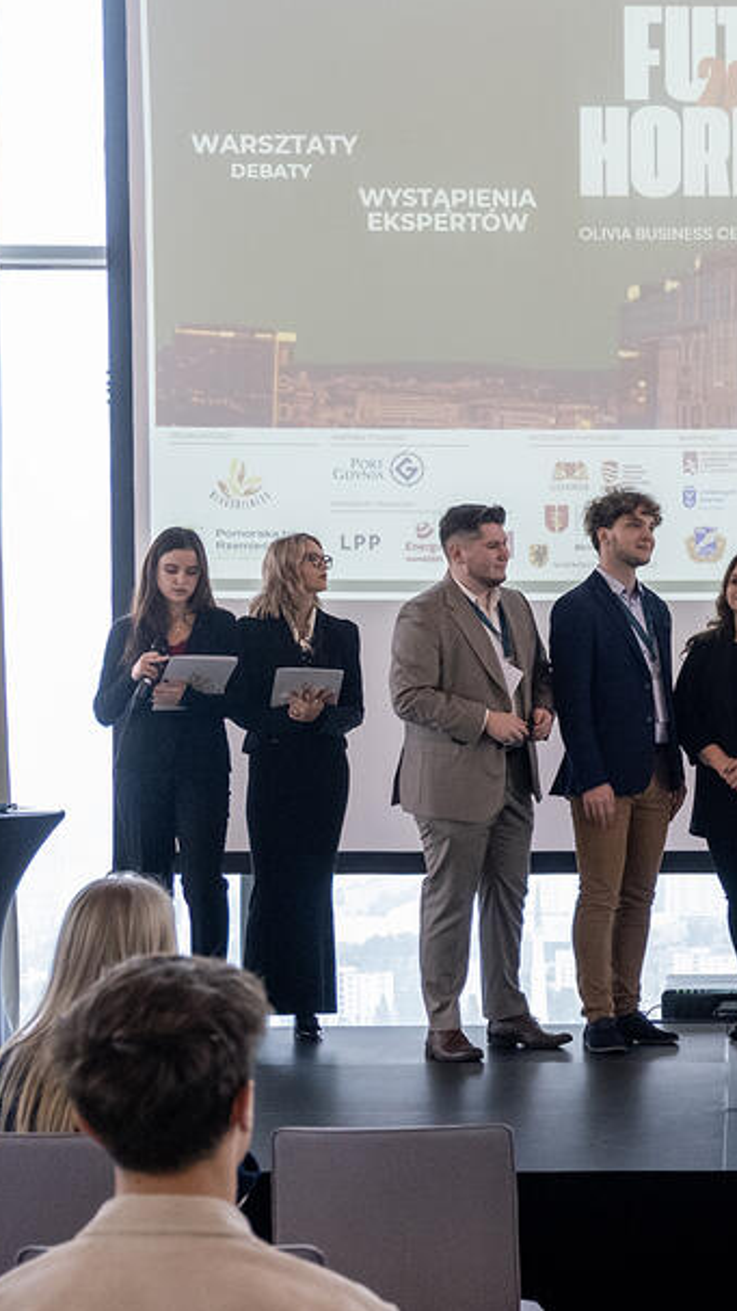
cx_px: 776
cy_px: 668
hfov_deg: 16.1
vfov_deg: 29.0
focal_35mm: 73
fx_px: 2539
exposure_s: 1/180
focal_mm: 30.2
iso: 3200
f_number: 3.6
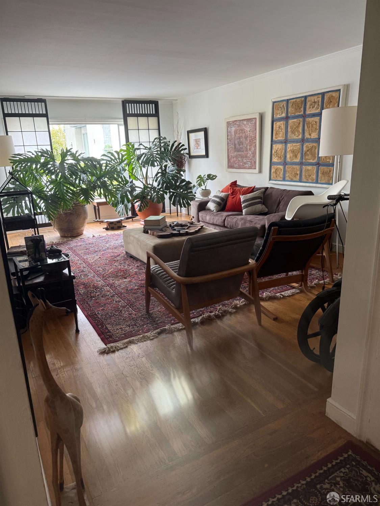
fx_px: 351
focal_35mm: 24
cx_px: 190
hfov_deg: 56.8
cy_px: 253
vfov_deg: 71.6
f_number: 1.78
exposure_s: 1/68
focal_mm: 6.76
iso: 200
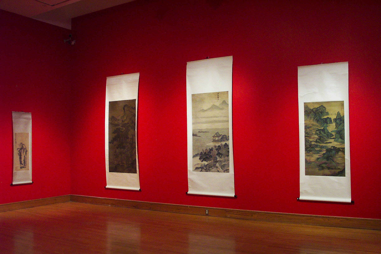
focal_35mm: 35
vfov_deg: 37.9
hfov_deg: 54.4
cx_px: 190
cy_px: 127
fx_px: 370
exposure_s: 1/20
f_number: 2.8
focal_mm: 7.5
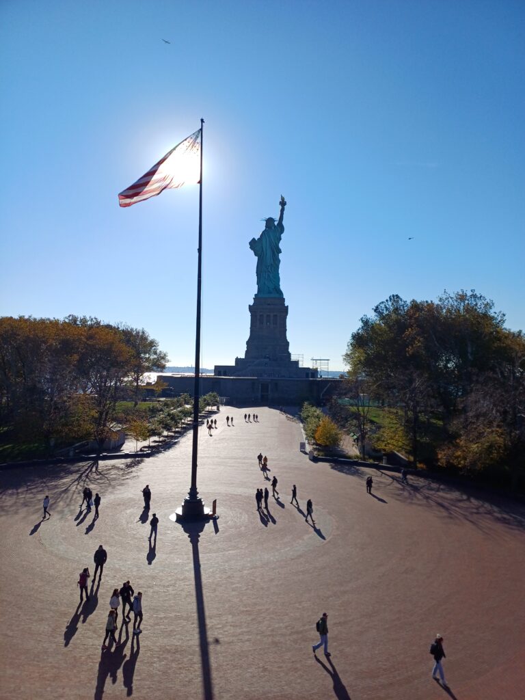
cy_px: 350
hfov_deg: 54.9
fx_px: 506
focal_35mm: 25
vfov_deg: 69.4
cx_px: 262
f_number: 1.8
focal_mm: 4.65
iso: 50
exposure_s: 1/2545
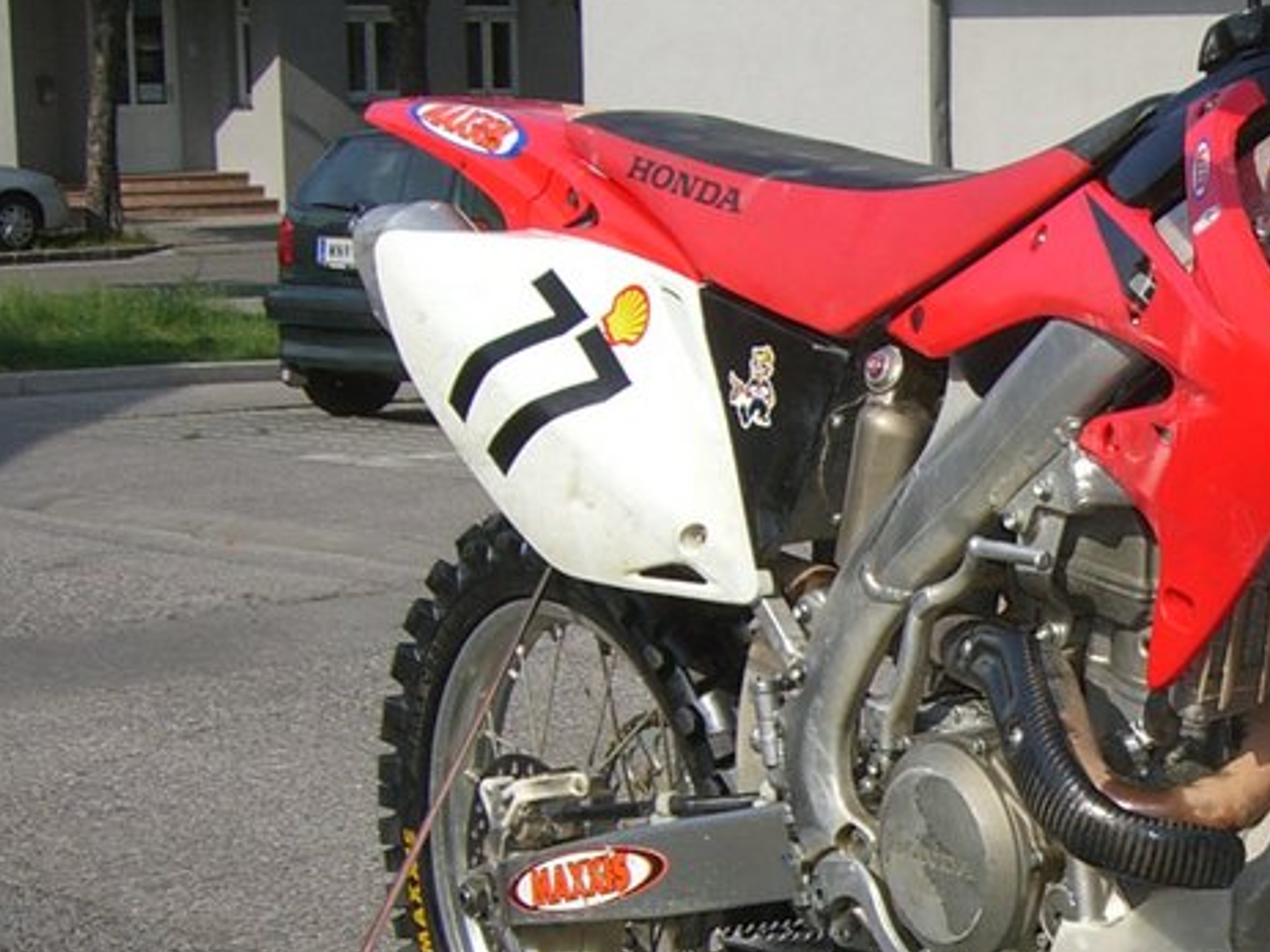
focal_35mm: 84
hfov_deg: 22.3
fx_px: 3081
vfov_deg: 17.4
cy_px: 730
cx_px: 1308
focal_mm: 6.2
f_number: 4.3
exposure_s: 1/500
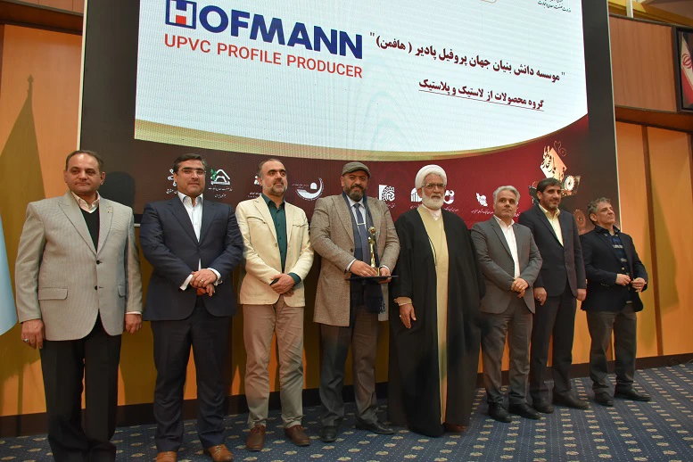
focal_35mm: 27
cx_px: 346
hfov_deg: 67.4
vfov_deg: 47.9
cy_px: 231
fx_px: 520
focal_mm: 18
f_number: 4
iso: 800
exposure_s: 1/60
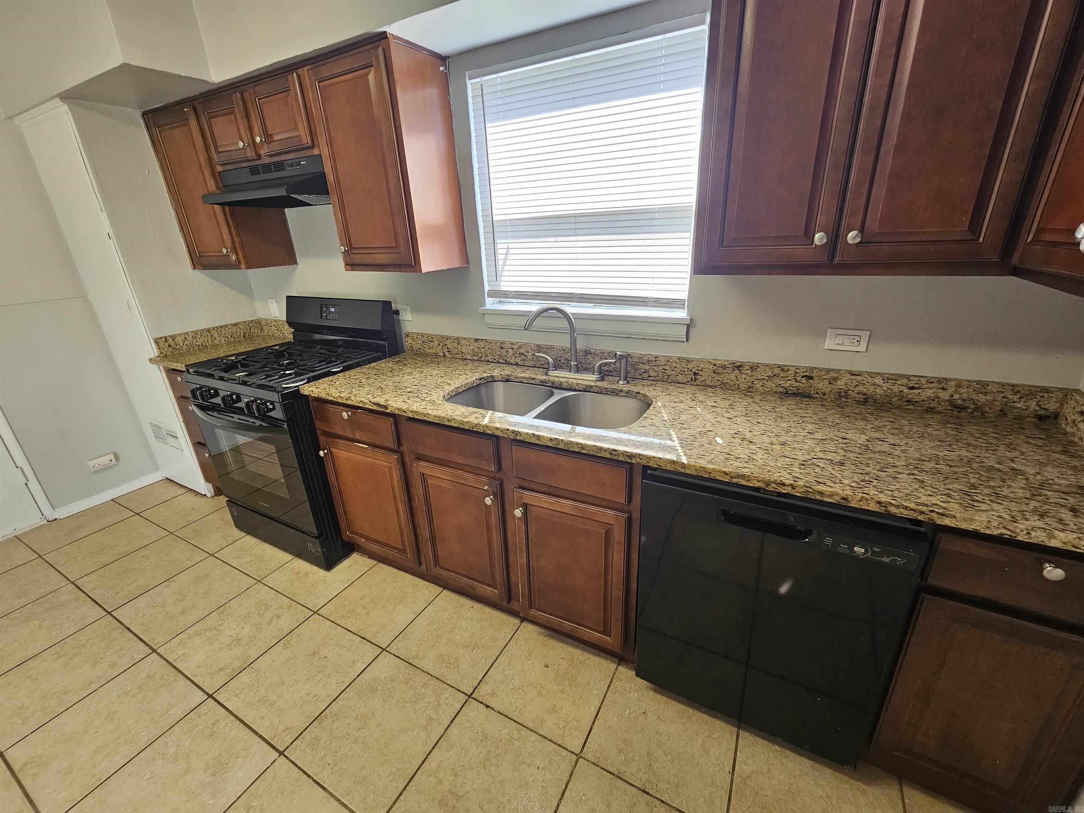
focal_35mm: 13
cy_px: 406
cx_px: 542
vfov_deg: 89.9
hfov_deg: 106.2
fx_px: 407
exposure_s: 1/60
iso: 100
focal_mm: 2.2
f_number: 2.2
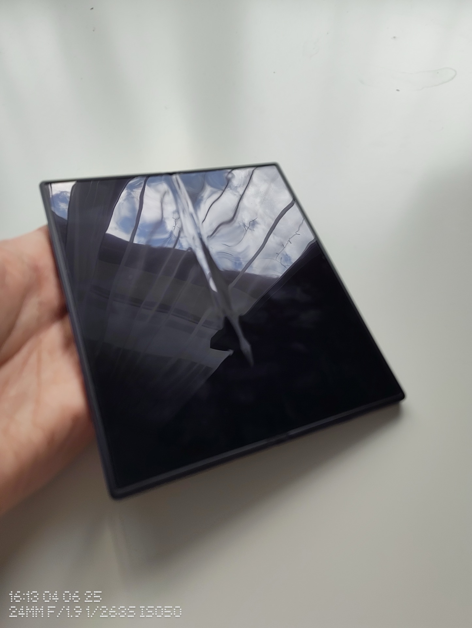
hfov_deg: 56.9
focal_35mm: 24
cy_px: 314
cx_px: 236
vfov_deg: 71.5
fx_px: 435
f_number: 1.88
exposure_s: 1/264
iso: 50
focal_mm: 5.56
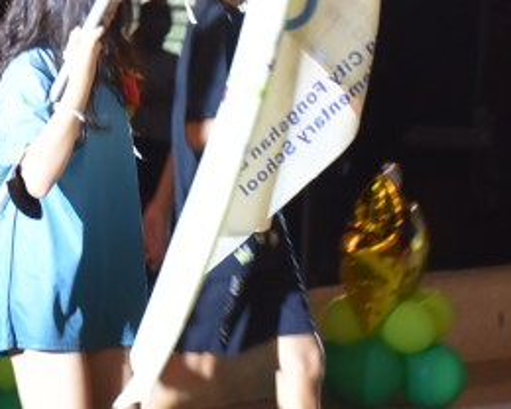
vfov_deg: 6.6
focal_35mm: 234
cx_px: -43
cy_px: 174
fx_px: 3539
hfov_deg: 8.2
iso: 500
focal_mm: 40
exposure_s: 1/60
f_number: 4.5
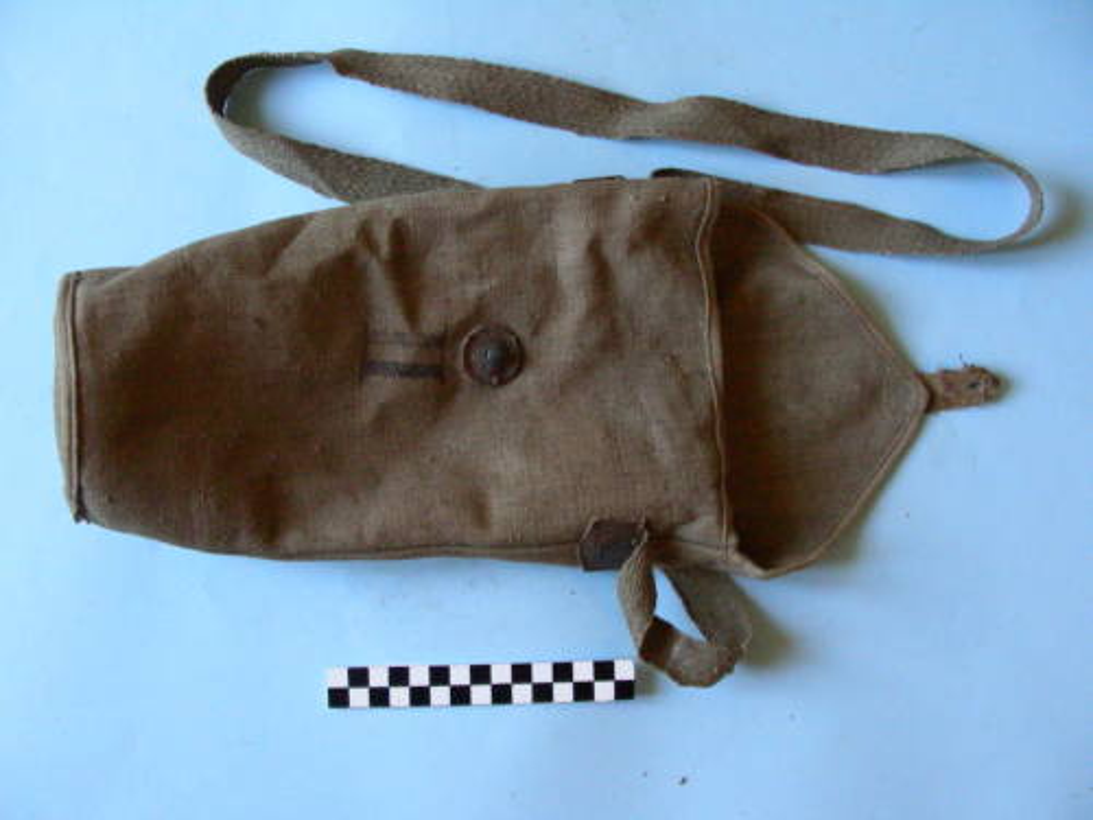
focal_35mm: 38
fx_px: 1200
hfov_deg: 49.0
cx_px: 546
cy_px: 410
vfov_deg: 37.7
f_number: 3.5
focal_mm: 6.3
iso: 400
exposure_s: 1/41.3
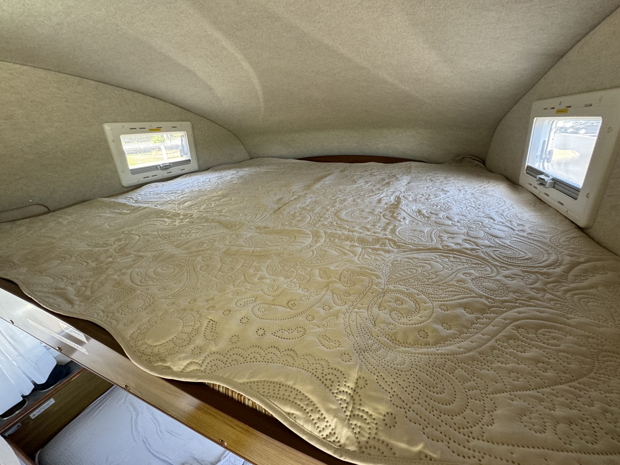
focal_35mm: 14
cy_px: 232
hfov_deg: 102.1
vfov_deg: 85.7
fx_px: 251
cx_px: 310
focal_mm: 2.22
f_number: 2.2
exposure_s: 1/99
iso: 200
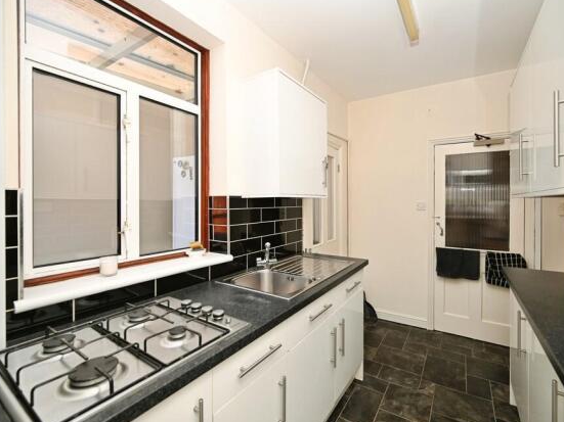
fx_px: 261
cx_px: 303
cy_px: 210
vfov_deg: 78.1
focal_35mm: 16
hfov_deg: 94.3
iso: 100
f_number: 4
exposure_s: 1/60
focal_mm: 14
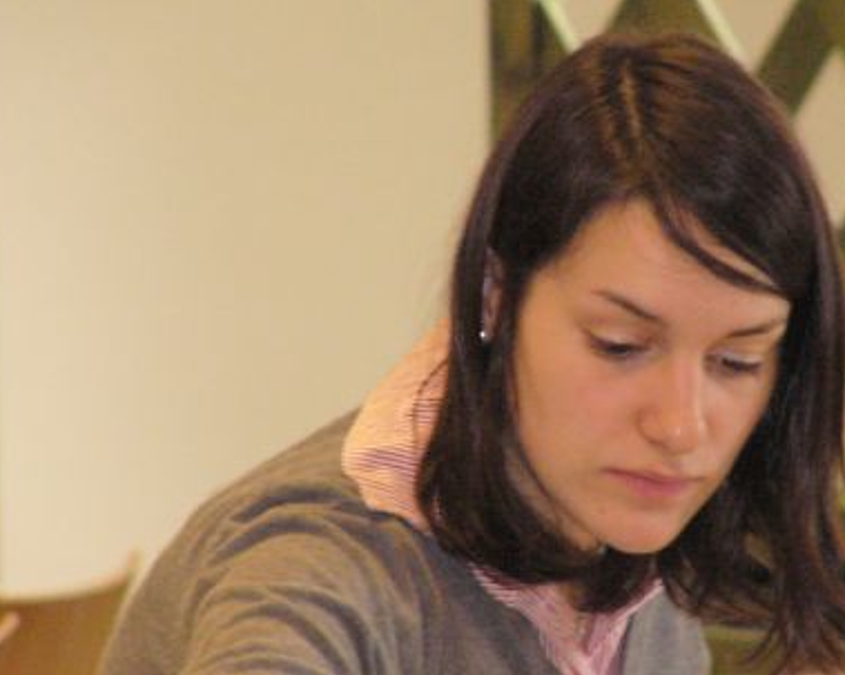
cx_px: 627
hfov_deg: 3.1
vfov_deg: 2.5
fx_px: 15501
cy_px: 283
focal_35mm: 620
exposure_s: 1/60
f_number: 2.8
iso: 400
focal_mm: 62.5
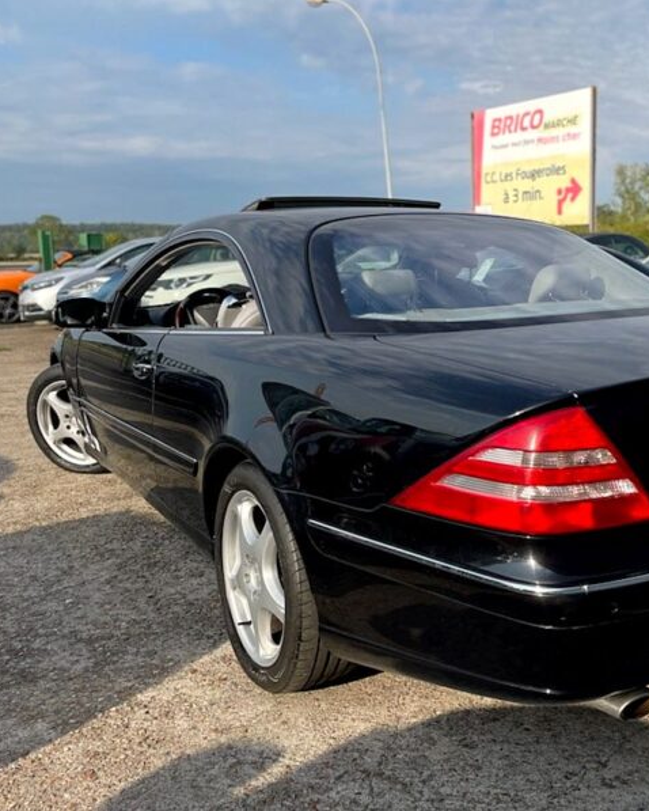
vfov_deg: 52.8
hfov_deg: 42.3
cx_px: 470
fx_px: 816
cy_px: 405
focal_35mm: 34
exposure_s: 1/2882
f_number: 1.6
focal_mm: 4.2
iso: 50
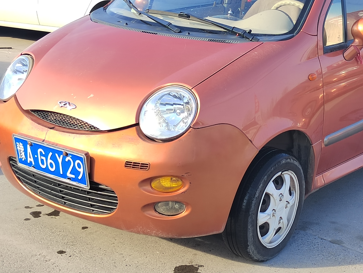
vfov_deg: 20.7
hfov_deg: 27.1
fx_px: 745
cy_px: 94
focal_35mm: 71
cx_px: 259
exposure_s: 1/605
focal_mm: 5.52
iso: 331
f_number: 1.9
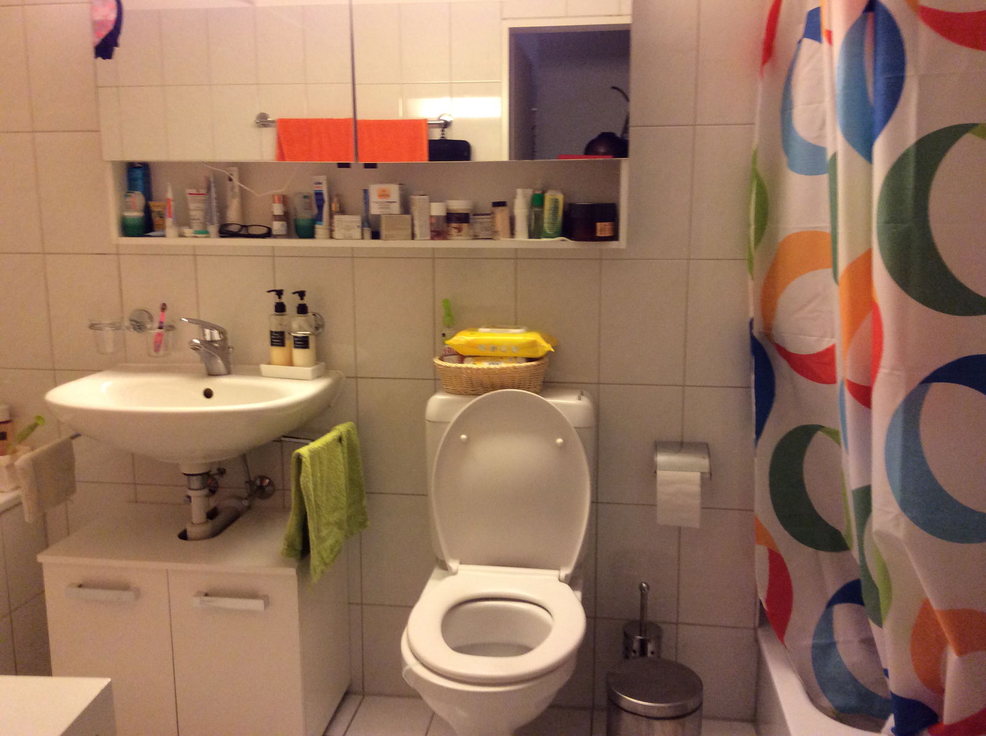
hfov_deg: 56.9
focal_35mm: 32
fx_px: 910
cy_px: 368
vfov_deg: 44.1
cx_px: 493
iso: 125
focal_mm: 3.3
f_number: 2.4
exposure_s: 1/25
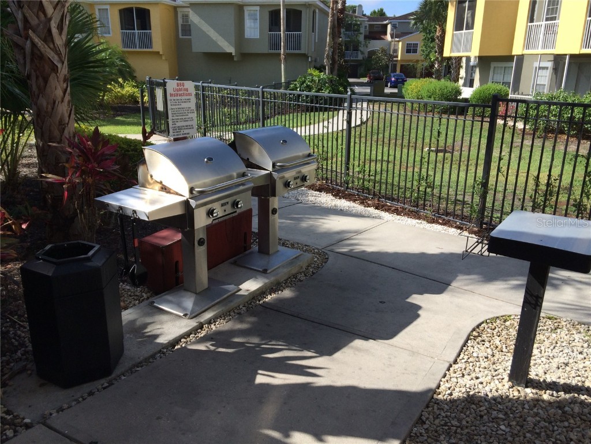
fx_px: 495
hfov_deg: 61.7
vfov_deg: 48.2
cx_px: 296
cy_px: 222
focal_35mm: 29
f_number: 2.2
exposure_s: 1/1368
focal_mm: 4.15
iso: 32
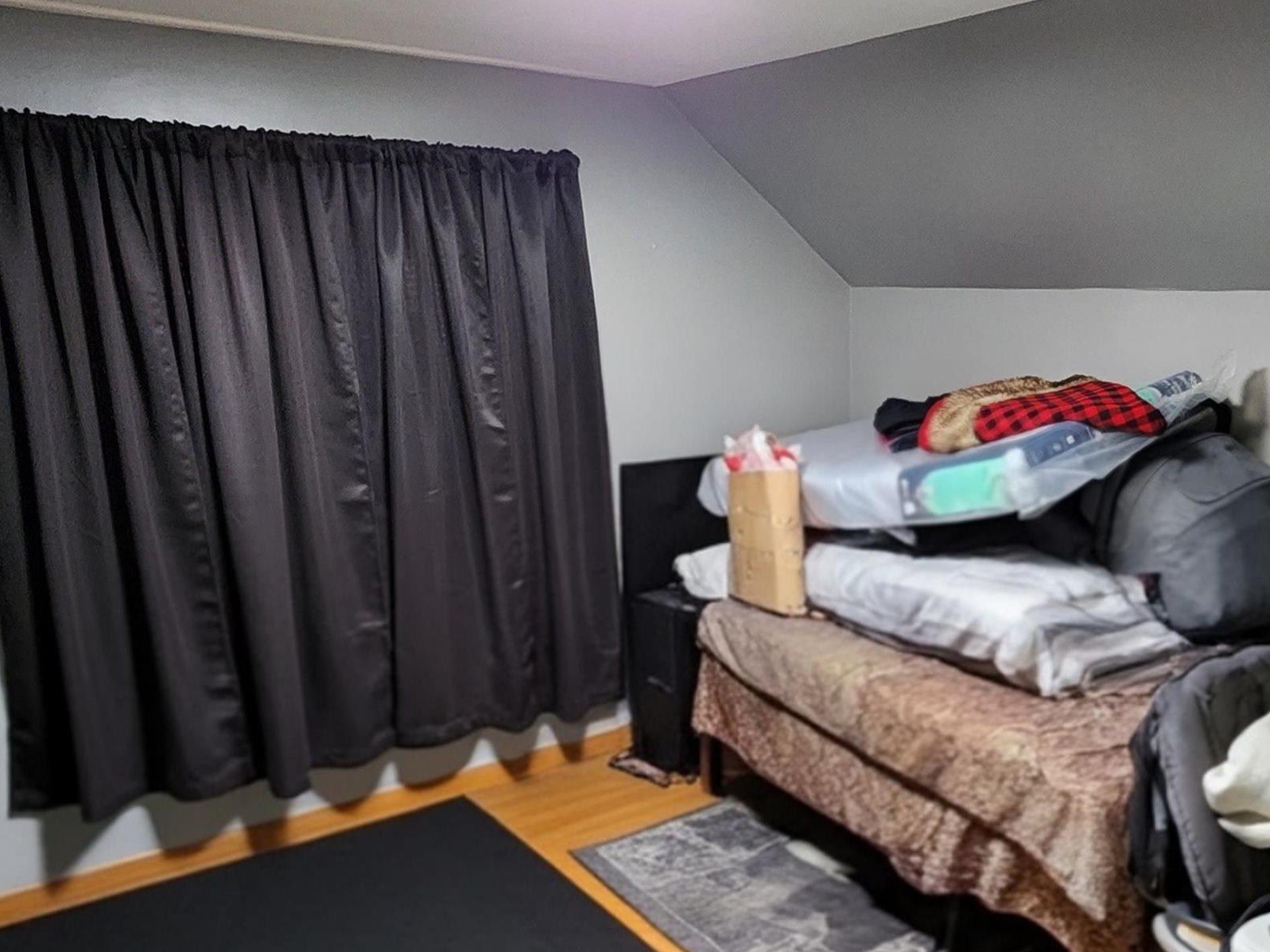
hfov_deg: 68.0
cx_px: 817
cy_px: 577
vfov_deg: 54.4
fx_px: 917
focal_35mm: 25
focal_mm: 2.2
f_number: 2.2
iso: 400
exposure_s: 1/30
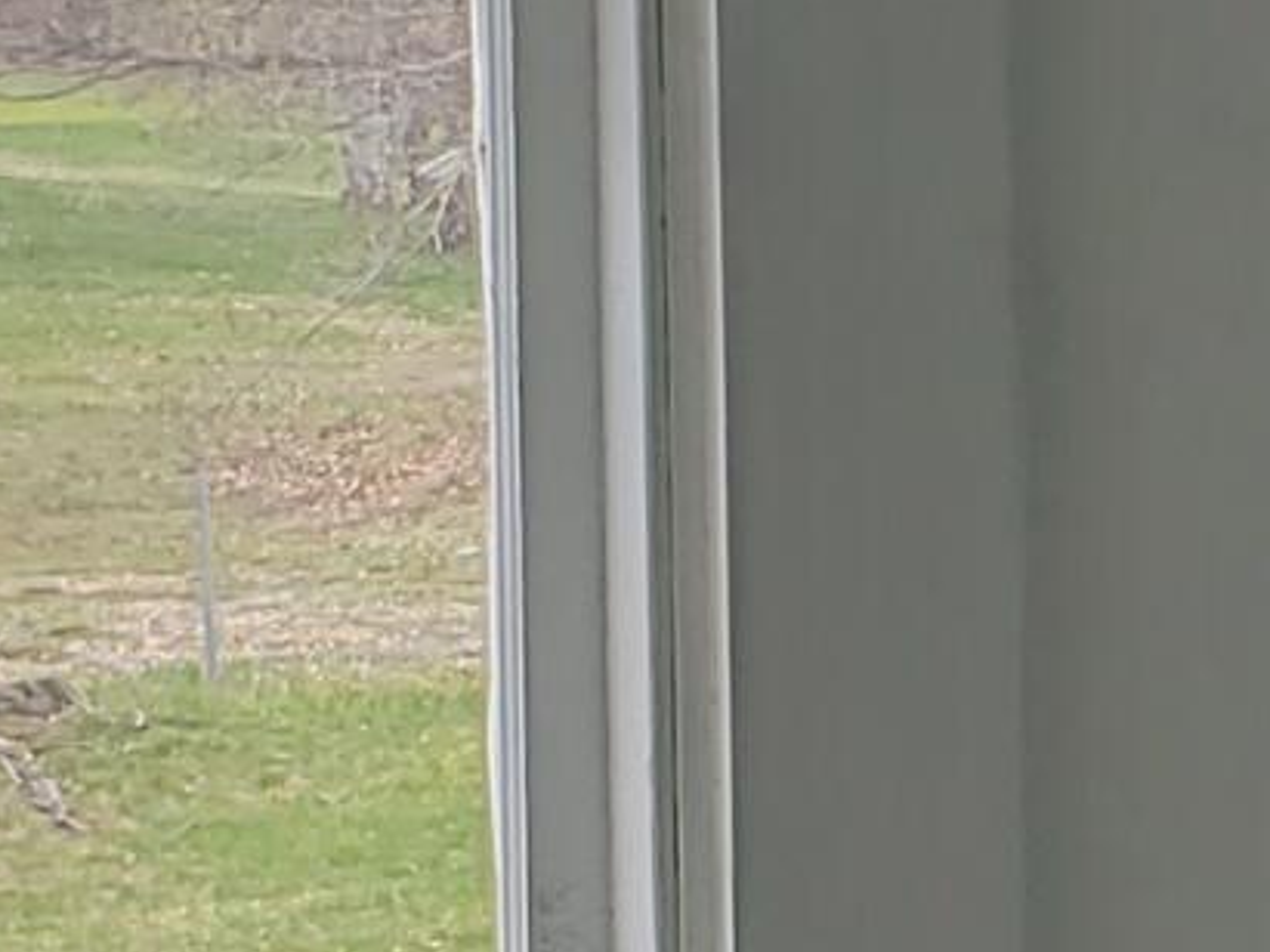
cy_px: 349
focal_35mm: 190
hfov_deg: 9.3
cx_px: 3115
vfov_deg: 7.8
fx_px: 6969
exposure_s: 1/251
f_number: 2.4
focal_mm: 4.3
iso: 50
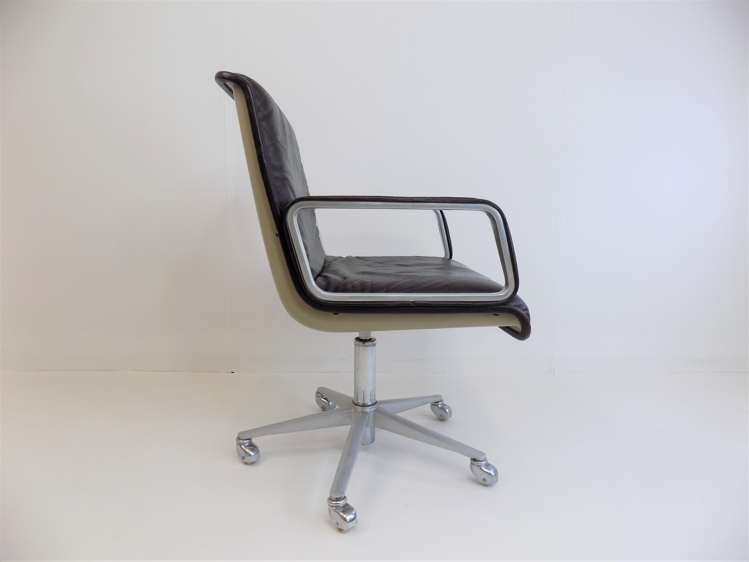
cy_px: 281
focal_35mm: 23
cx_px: 374
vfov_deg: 58.9
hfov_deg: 73.9
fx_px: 498
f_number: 3.1
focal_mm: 4
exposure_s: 1/60
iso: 80
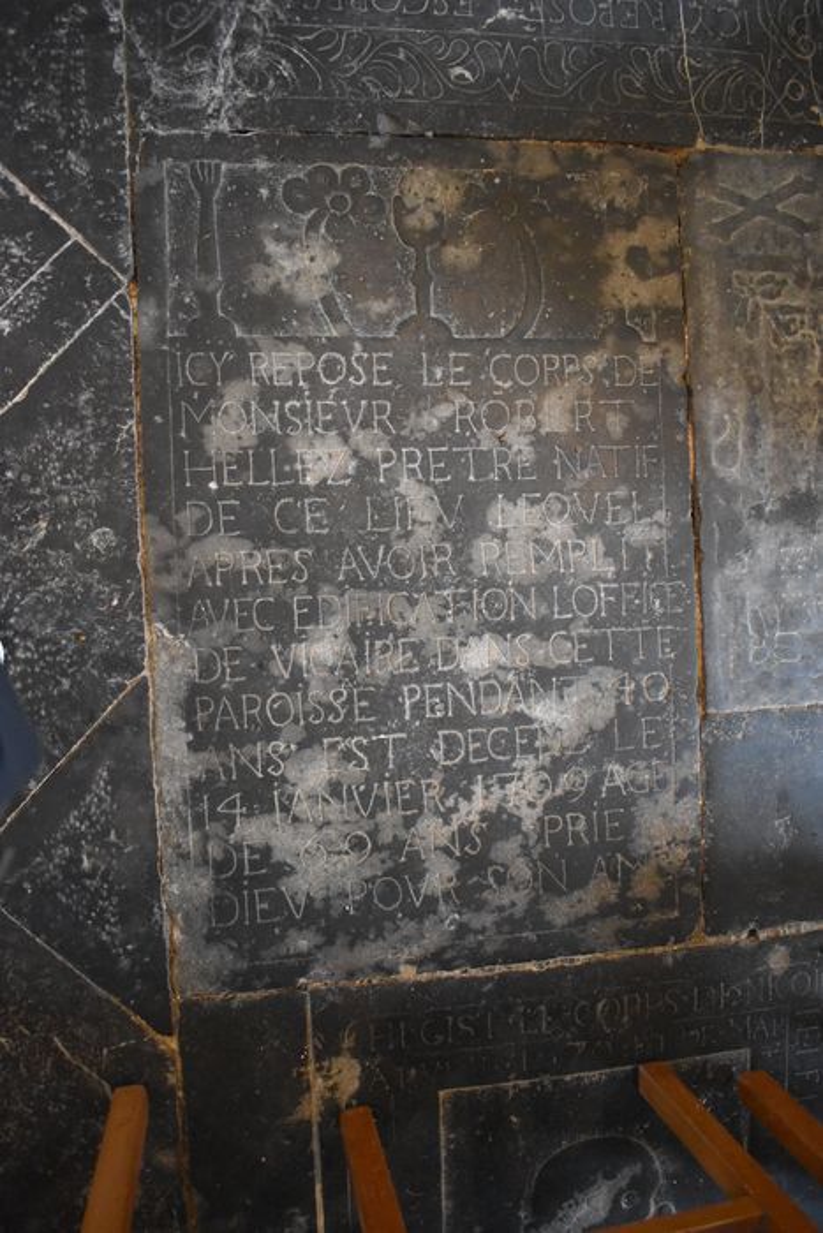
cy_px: 616
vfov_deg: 67.4
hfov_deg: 47.9
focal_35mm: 27
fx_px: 925
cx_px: 412
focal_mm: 18
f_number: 3.5
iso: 4500
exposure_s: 1/60
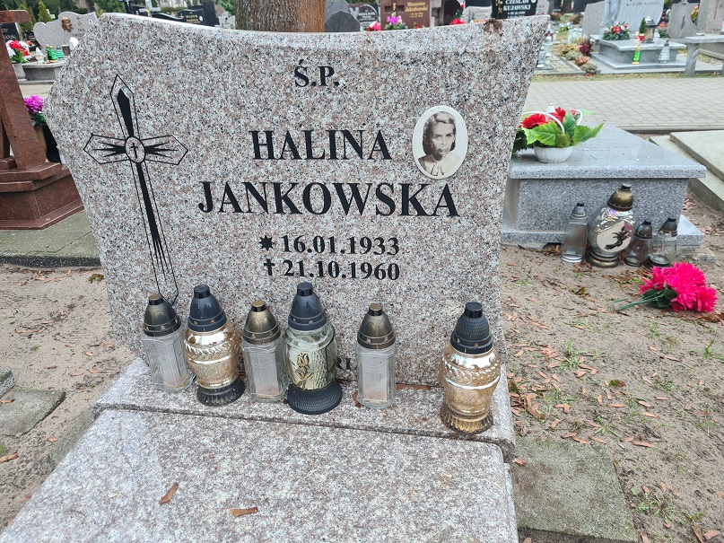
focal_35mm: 26
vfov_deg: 53.1
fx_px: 544
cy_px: 272
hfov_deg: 67.3
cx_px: 362
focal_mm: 5.4
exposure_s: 1/50
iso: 50
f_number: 1.8
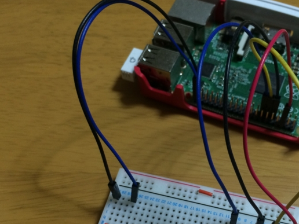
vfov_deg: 31.8
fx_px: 389
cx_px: 189
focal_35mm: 45
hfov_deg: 41.7
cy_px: 160
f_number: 2.2
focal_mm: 4.15
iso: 160
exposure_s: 1/33
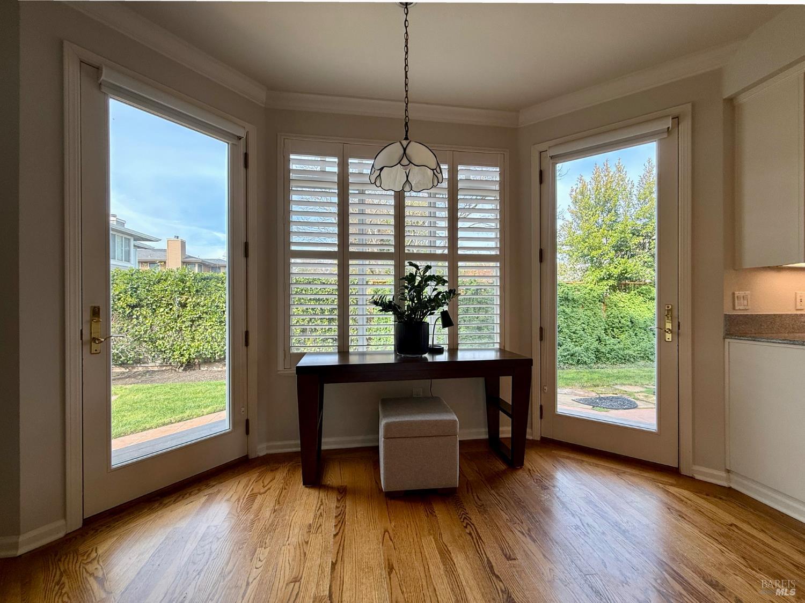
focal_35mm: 14
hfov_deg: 102.1
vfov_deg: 85.7
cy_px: 302
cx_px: 402
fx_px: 326
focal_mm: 2.22
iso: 64
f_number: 2.2
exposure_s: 1/156
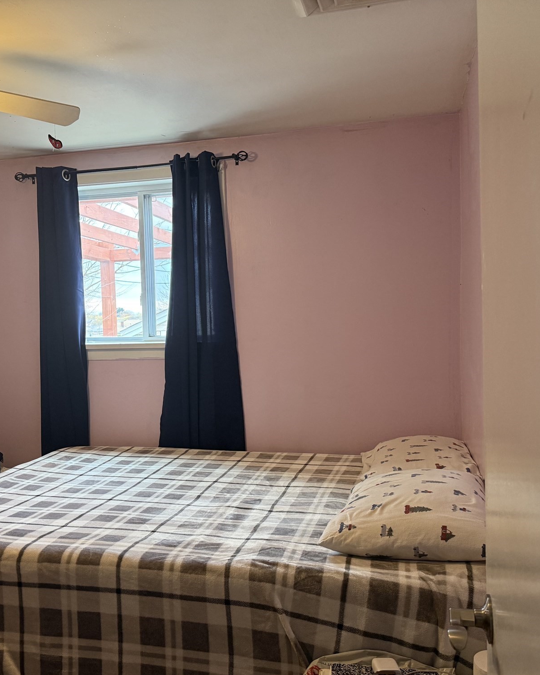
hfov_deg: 45.5
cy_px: 343
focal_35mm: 32
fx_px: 639
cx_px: 212
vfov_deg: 55.7
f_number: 1.78
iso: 320
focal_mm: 6.76
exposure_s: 1/60
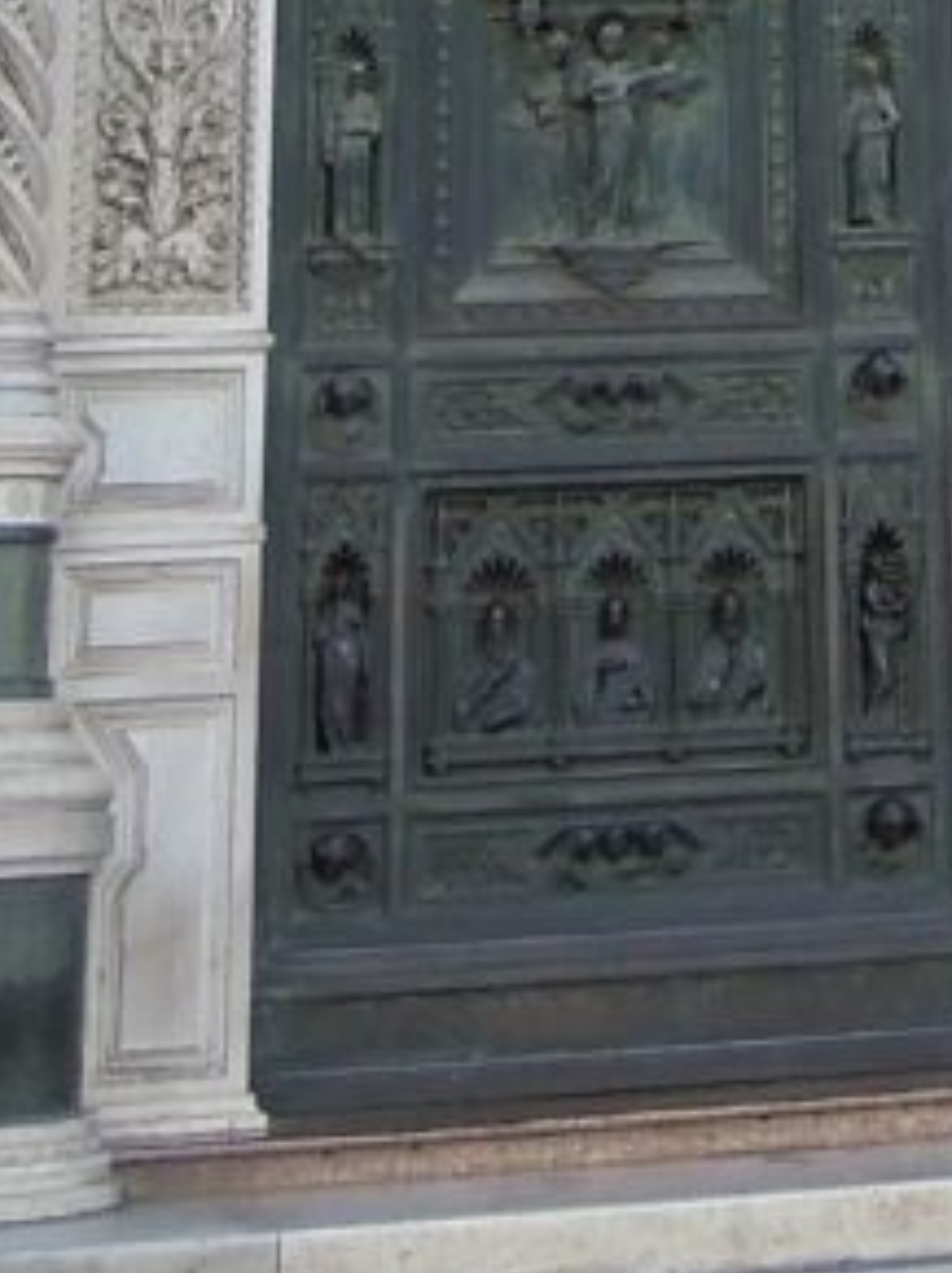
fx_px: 4150
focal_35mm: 113
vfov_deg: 14.9
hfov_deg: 12.7
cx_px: 1189
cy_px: -1122
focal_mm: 4.3
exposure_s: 1/640
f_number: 2.2
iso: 160
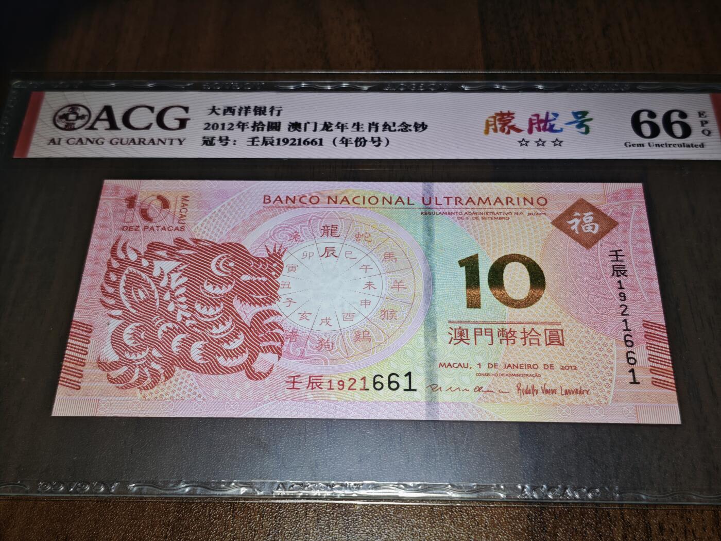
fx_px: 1041
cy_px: 270
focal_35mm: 50
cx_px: 360
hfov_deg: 38.2
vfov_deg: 29.1
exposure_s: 1/96
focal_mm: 5.85
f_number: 1.63
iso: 125
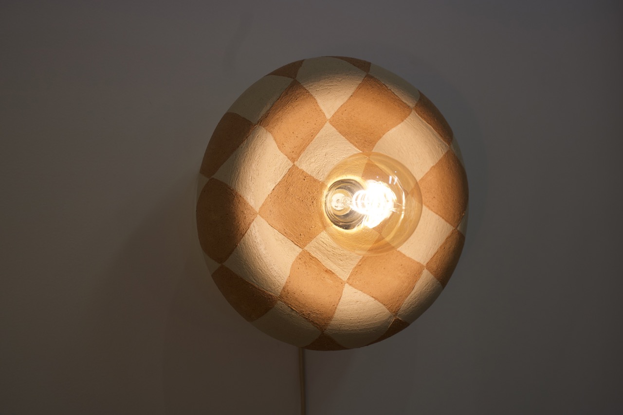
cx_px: 312
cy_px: 208
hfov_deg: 54.4
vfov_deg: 37.8
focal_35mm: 35
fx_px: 606
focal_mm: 35
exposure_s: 1/160
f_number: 4
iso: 250
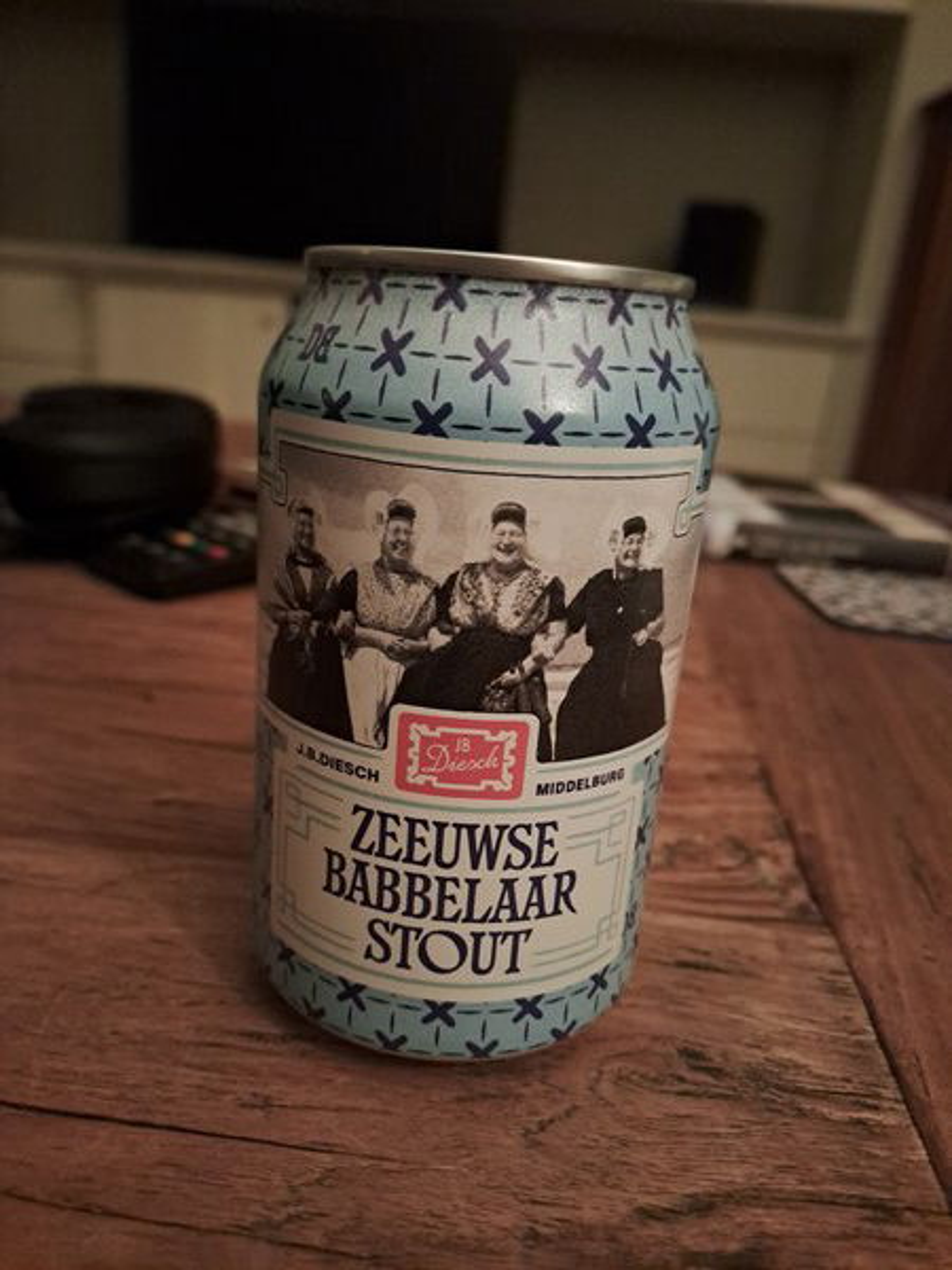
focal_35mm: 25
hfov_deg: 54.9
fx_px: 917
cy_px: 635
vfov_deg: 69.4
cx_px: 476
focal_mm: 4.65
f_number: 1.8
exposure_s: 1/10
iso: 1600
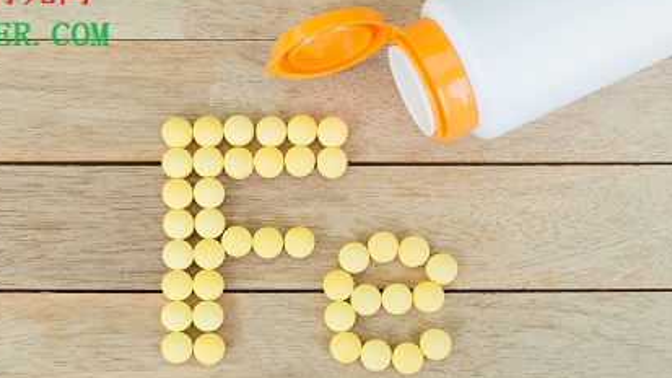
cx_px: 304
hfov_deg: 36.6
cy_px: 225
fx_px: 1015
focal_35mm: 57
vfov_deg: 21.0
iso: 320
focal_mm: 30
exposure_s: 1/60
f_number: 8
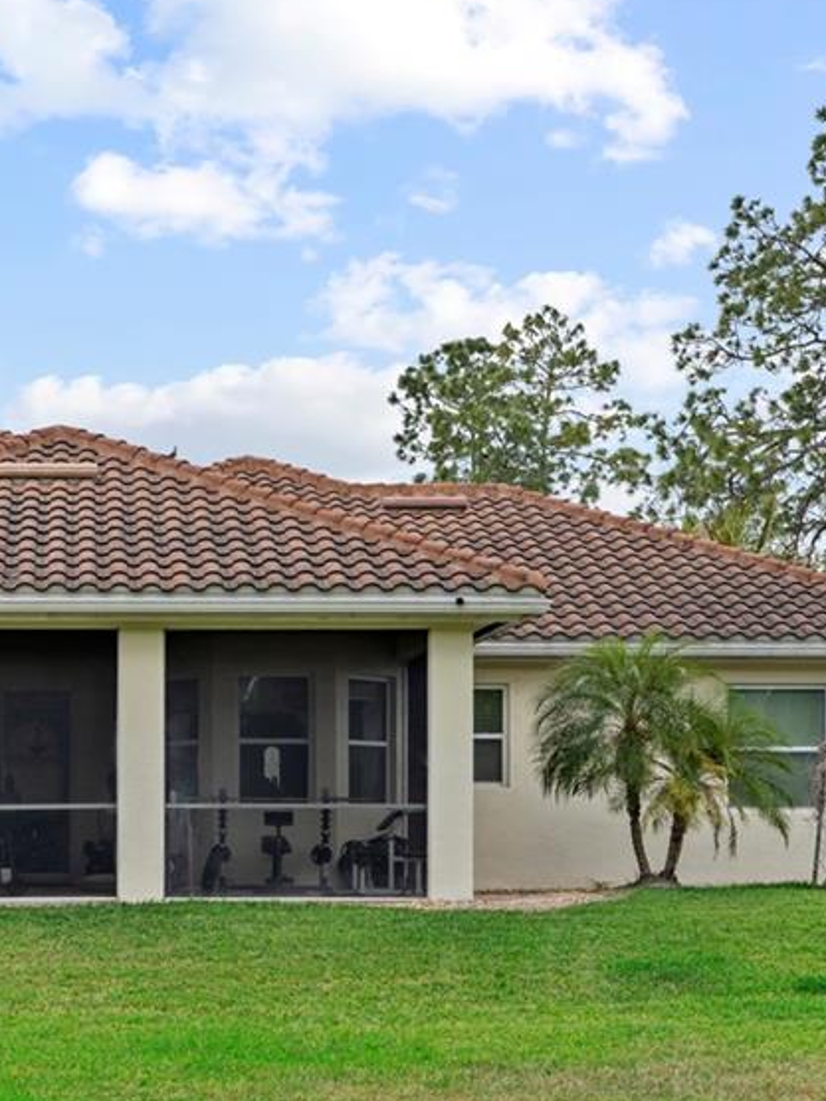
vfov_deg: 31.2
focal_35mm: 62
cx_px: 111
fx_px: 1973
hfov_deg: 23.1
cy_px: 614
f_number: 5.6
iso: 100
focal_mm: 35
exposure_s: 1/80
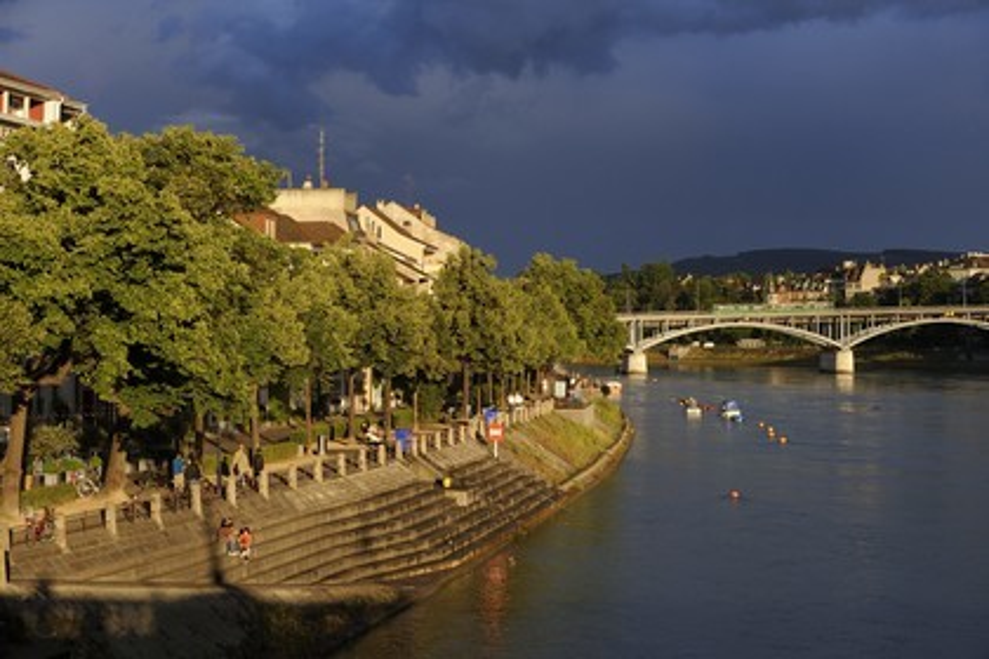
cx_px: 494
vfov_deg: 19.5
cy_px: 330
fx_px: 1923
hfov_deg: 28.8
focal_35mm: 70
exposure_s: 1/320
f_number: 7.1
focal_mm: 70
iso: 400
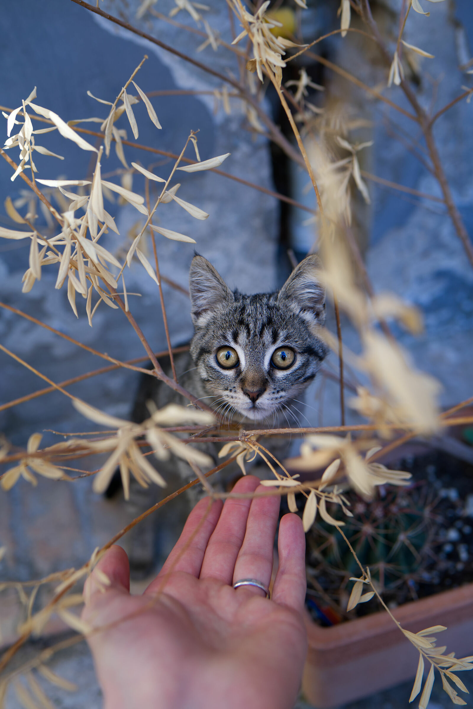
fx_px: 690
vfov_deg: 54.4
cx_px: 236
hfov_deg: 37.8
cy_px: 354
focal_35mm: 35
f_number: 2.8
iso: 320
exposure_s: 1/400
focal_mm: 35
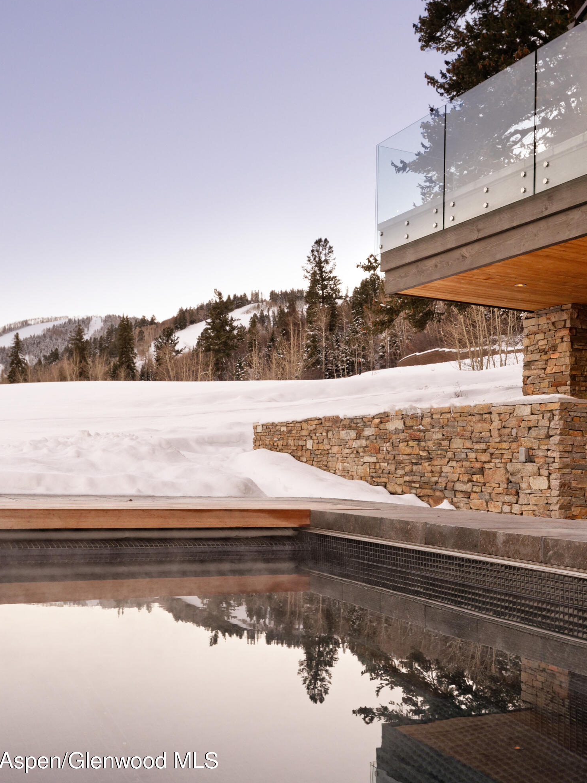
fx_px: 927
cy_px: 393
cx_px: 404
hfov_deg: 34.7
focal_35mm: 41
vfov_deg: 45.8
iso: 800
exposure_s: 1/320
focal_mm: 28
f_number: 7.1
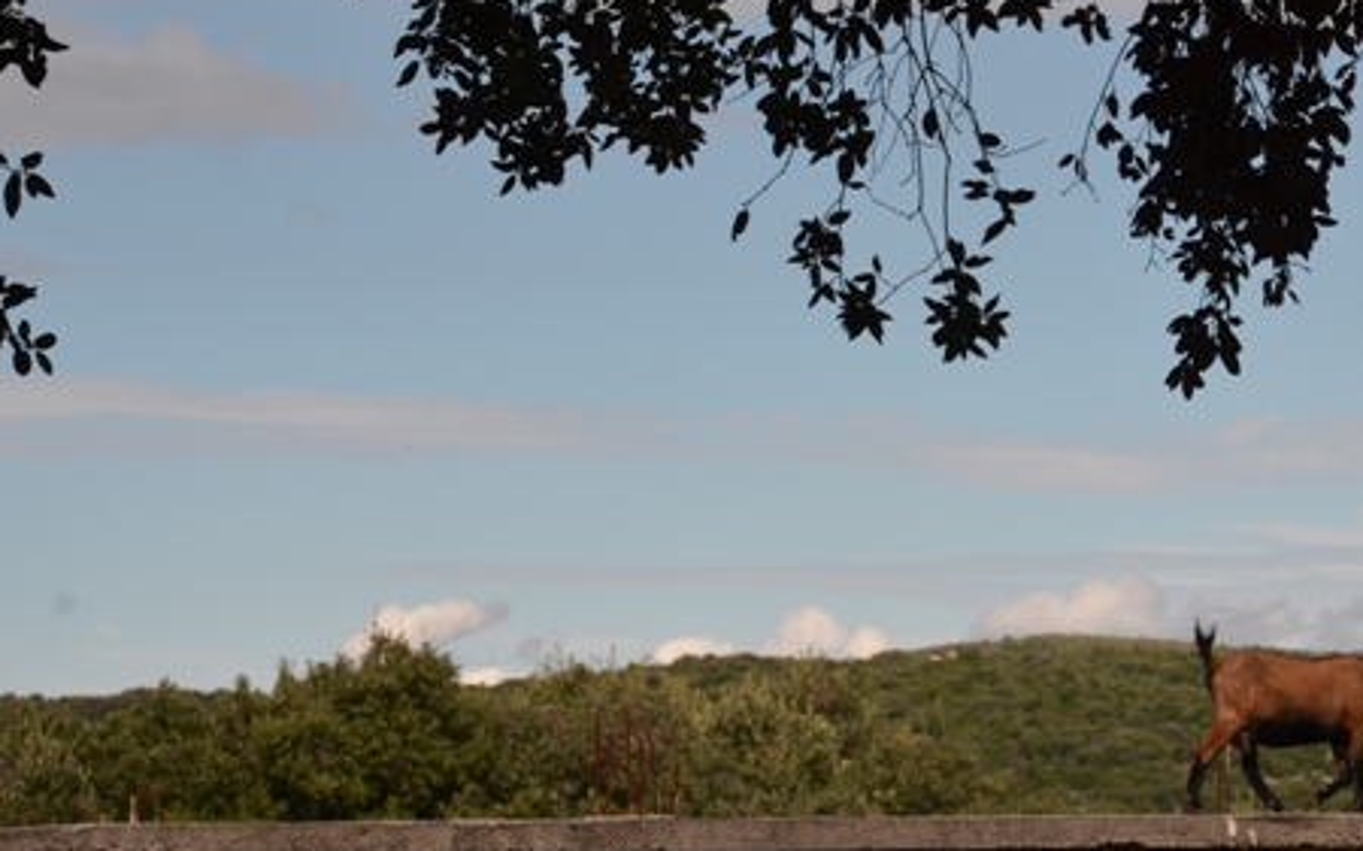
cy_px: 351
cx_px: 1042
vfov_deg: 6.9
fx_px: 7056
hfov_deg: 11.0
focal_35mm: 190
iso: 100
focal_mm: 70
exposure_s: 1/200
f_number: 8
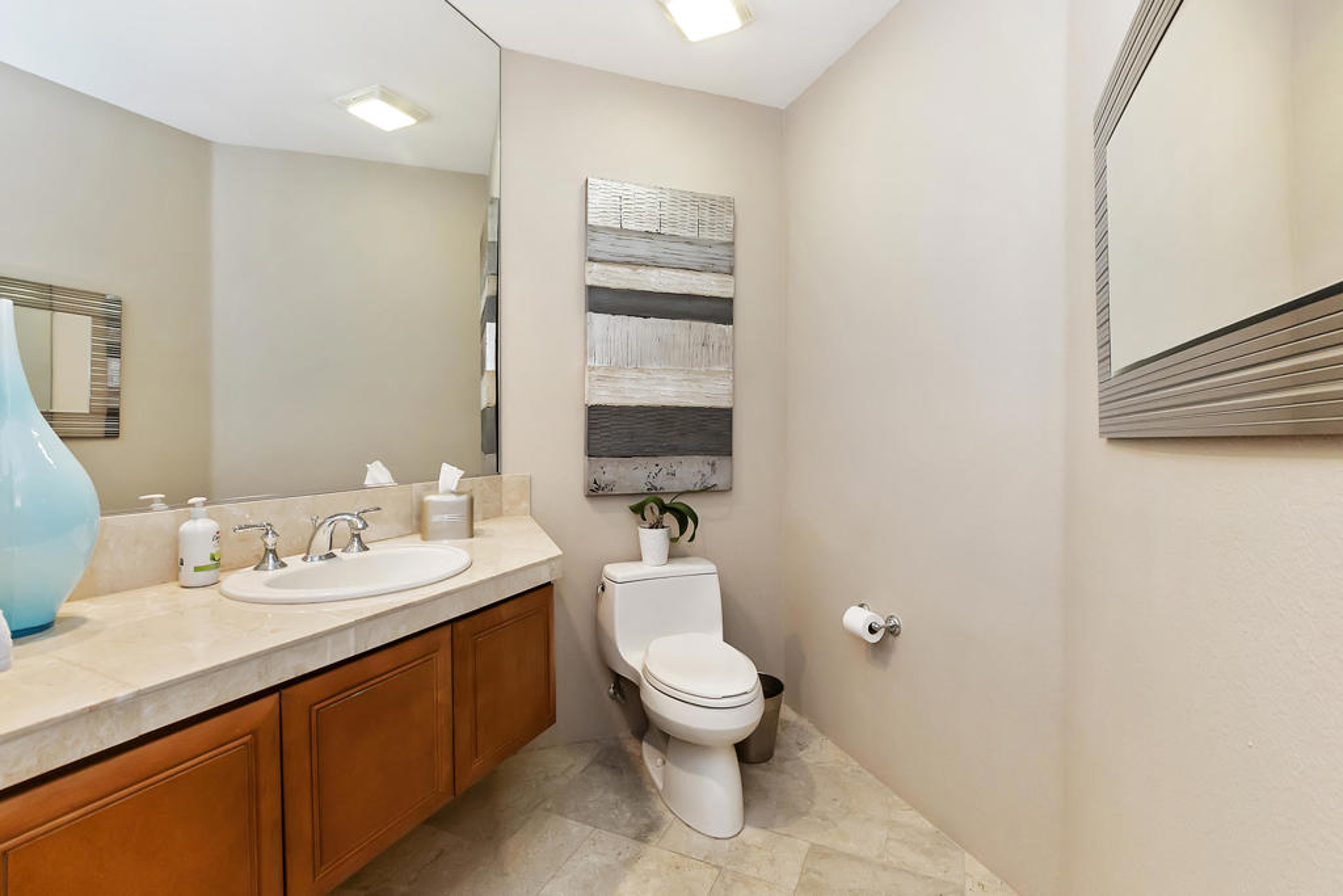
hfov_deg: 100.4
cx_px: 672
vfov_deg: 77.3
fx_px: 560
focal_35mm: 15
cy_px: 448
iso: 400
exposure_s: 1/30
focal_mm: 10
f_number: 8
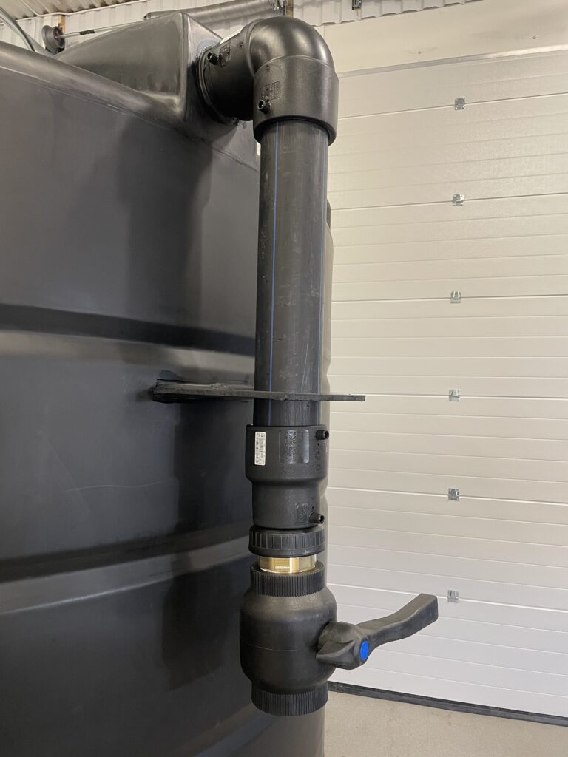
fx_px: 569
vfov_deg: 67.3
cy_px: 378
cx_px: 284
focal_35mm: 26
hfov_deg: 53.1
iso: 250
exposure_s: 1/50
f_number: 1.6
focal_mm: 4.2
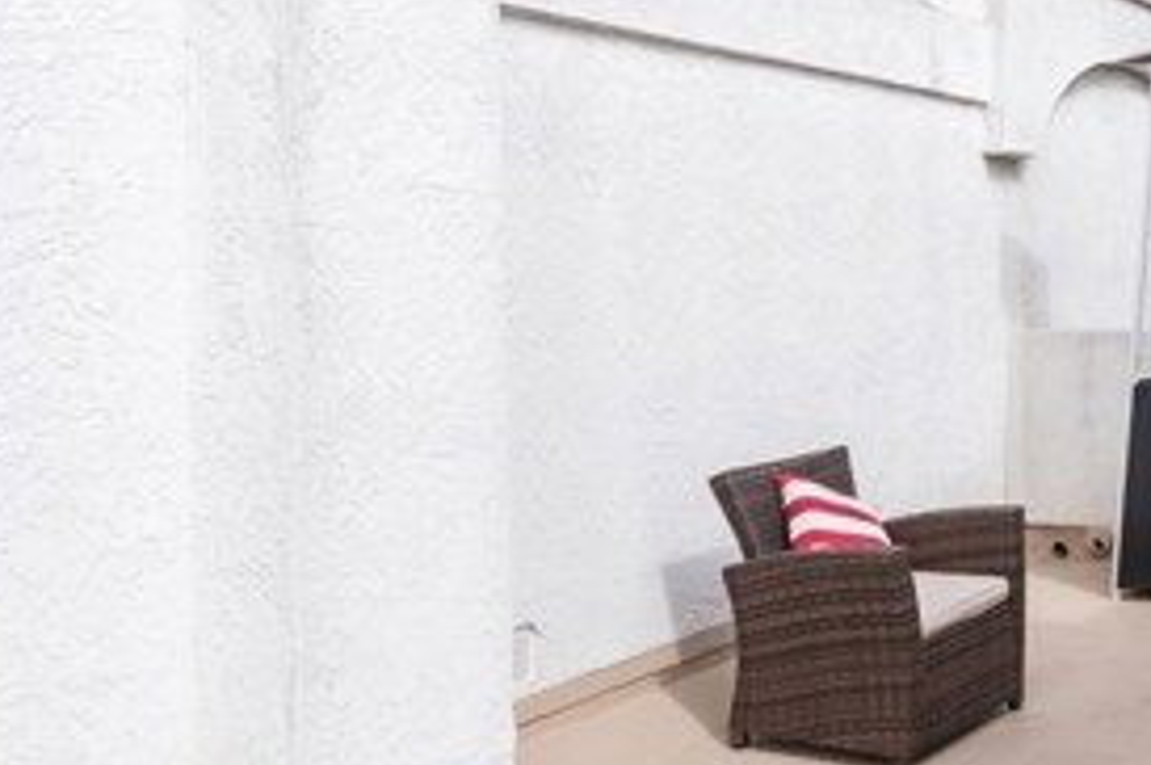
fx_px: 1341
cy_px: 216
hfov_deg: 40.6
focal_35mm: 42
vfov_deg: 31.4
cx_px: 1151
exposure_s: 1/500
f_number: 9
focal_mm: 12
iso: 200
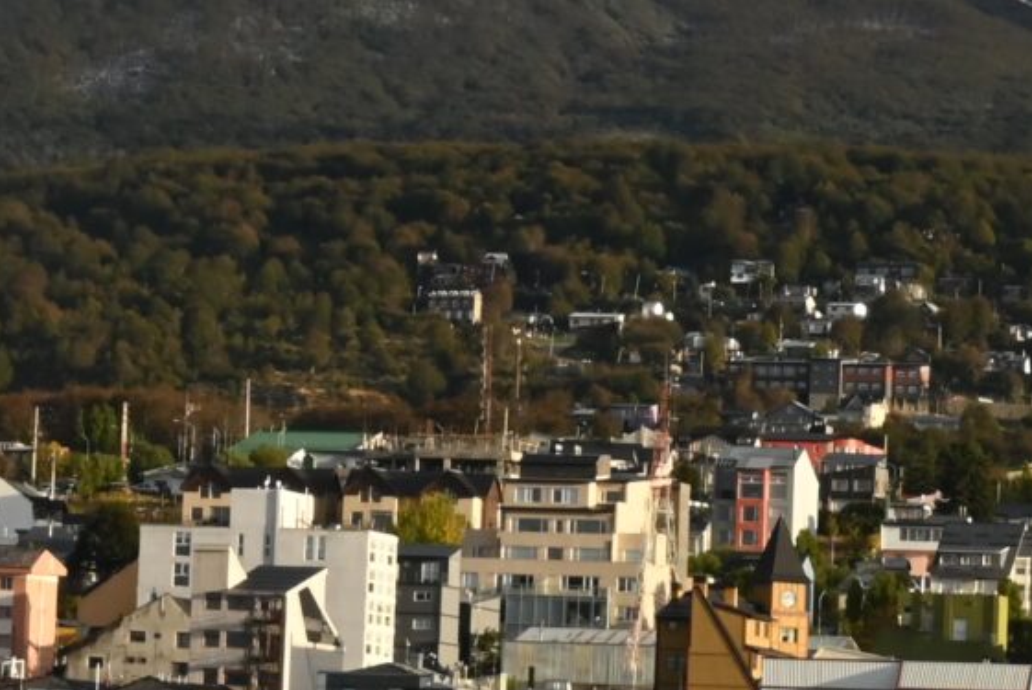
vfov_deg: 6.0
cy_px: 98
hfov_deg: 9.0
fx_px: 6541
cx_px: 346
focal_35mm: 228
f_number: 22
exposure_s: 1/200
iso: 800
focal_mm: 50
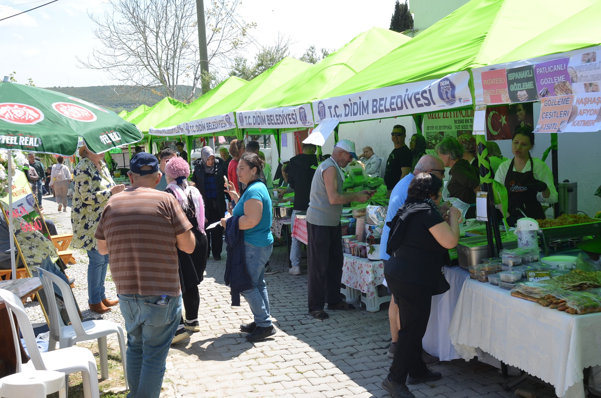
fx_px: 700
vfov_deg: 31.8
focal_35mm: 42
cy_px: 199
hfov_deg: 46.5
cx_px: 300
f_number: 8
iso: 200
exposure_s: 1/250
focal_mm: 28
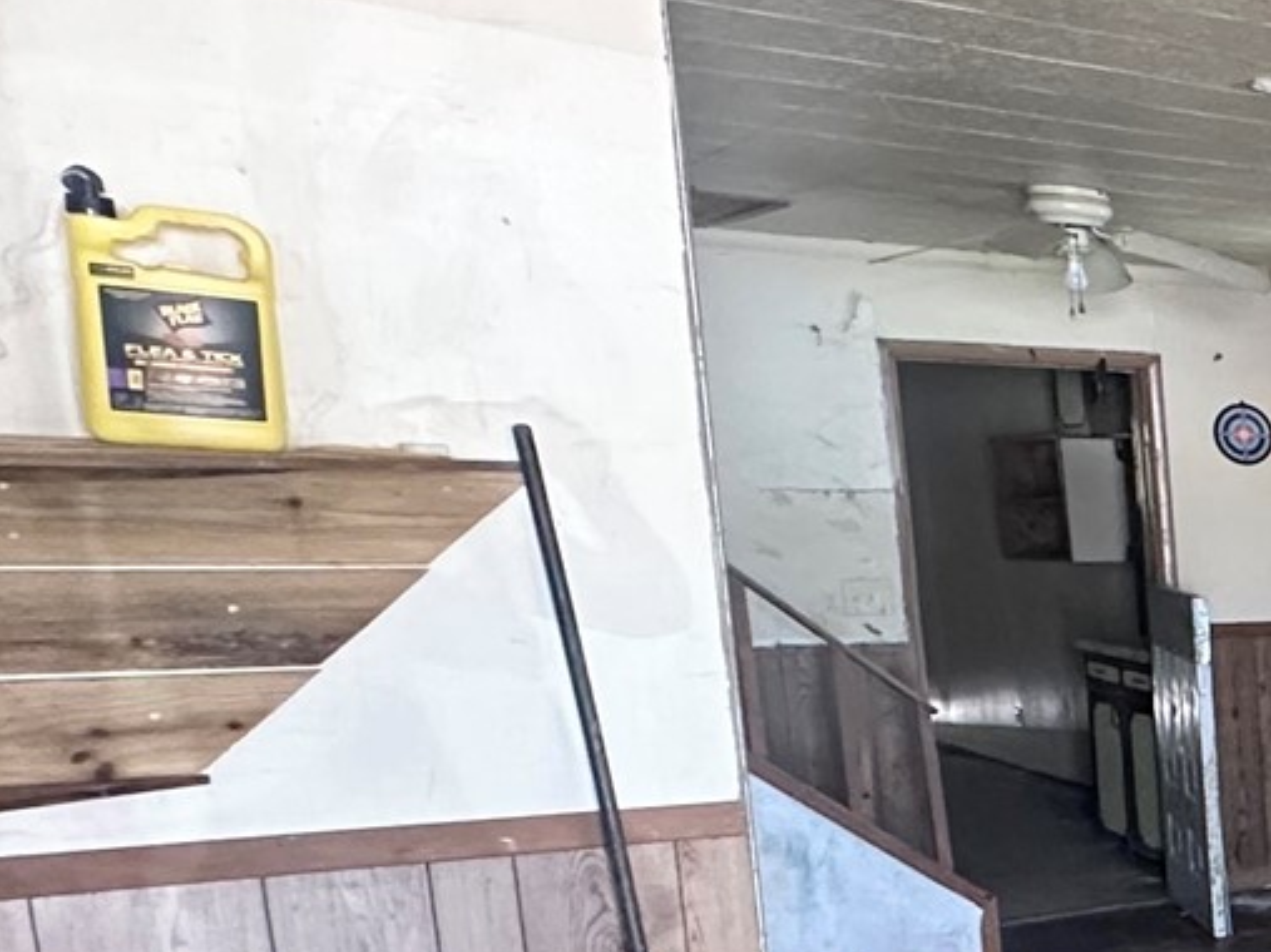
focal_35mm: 53
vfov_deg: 26.3
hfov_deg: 23.9
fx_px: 1946
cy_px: 907
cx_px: 2116
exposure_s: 1/60
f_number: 2.2
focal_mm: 2.22
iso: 500
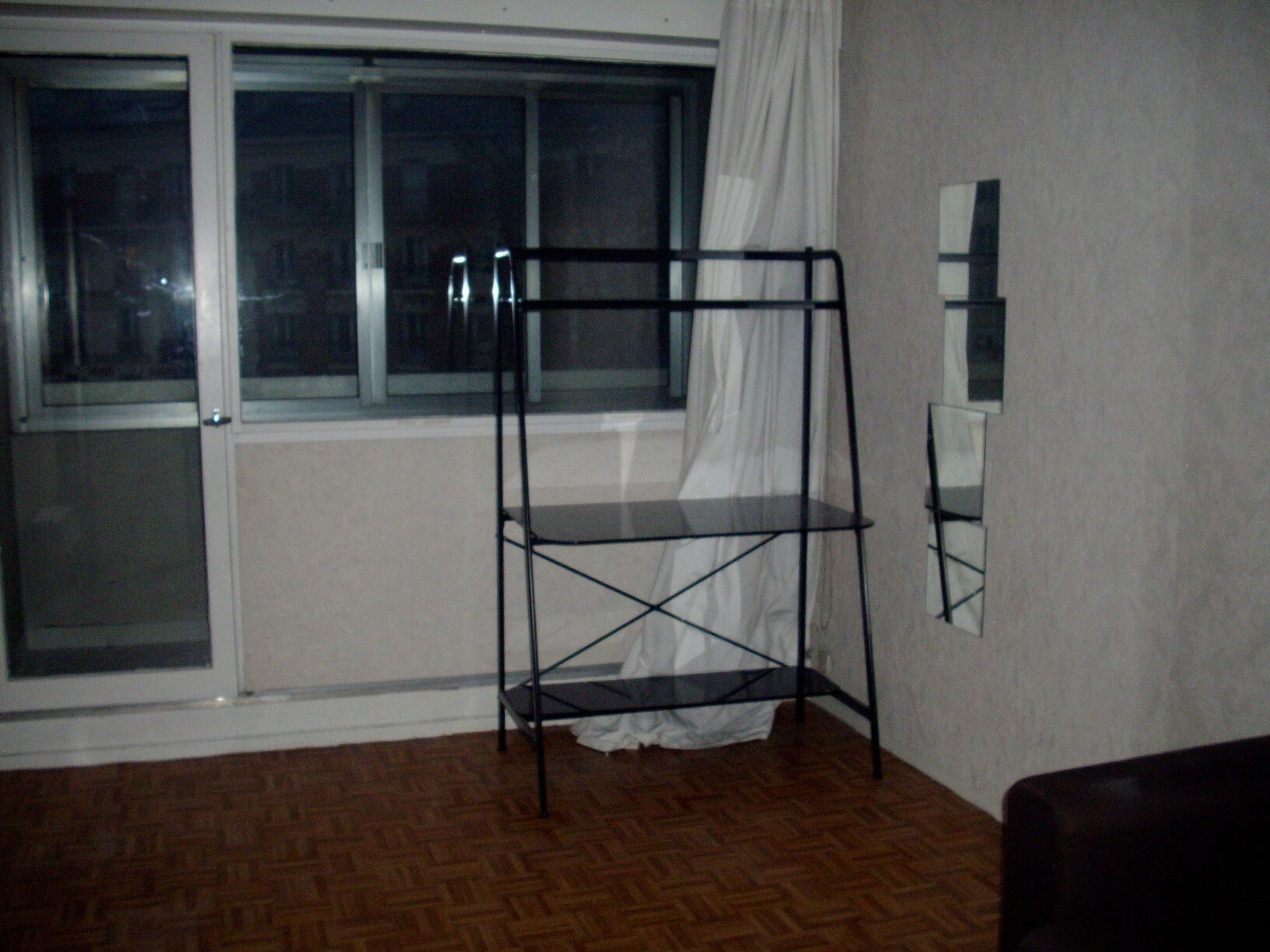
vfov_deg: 38.7
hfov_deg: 50.1
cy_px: 476
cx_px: 635
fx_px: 1357
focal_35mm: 37
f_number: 2.8
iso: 178
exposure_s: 1/50
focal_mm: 6.2
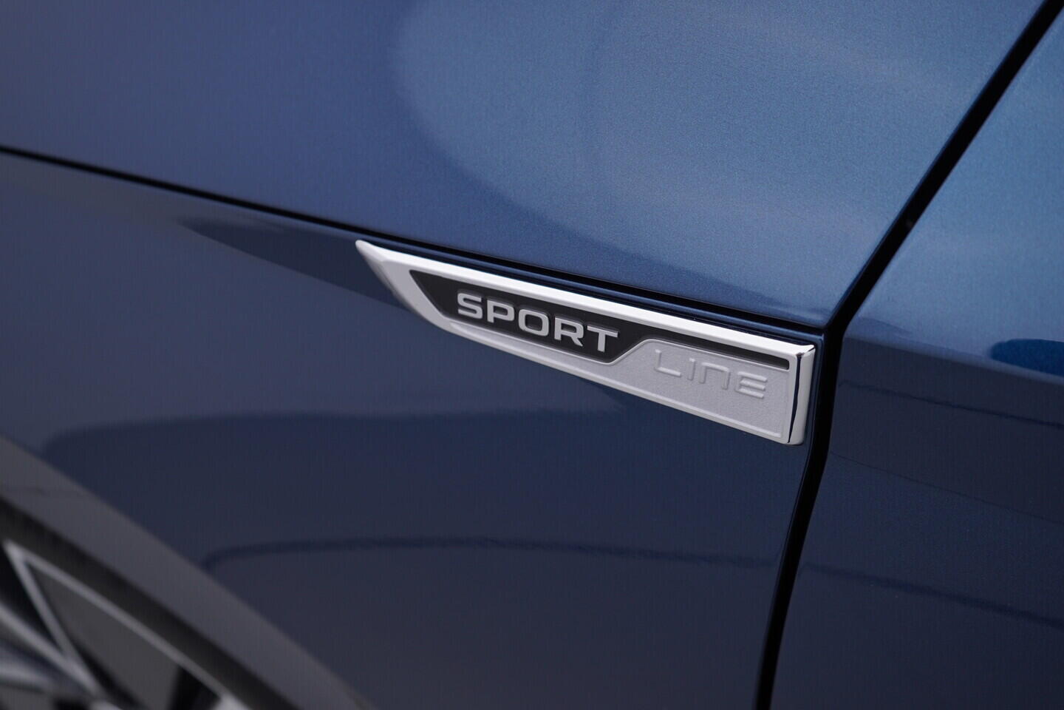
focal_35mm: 36
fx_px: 1064
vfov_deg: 36.9
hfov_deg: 53.1
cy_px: 355
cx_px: 532
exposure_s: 1/80
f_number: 4
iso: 125
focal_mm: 24
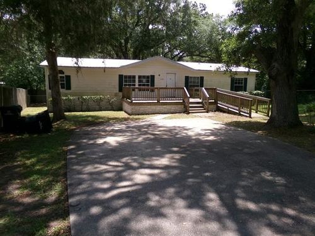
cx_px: 158
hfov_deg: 71.6
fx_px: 218
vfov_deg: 56.8
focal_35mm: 24
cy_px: 118
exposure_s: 1/400
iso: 100
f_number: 3.7
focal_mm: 4.3
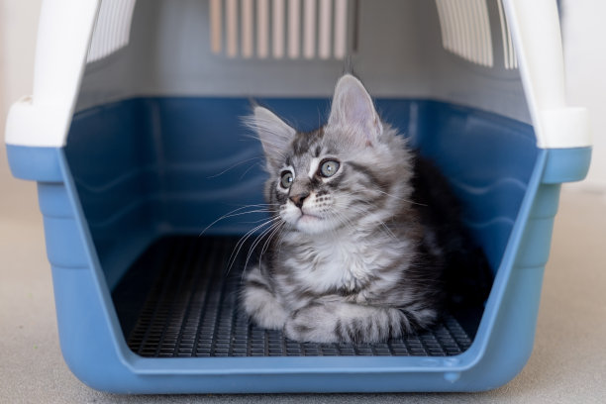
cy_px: 202
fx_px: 892
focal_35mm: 53
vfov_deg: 25.5
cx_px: 303
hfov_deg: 37.5
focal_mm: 35
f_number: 2.5
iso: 200
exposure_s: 1/125
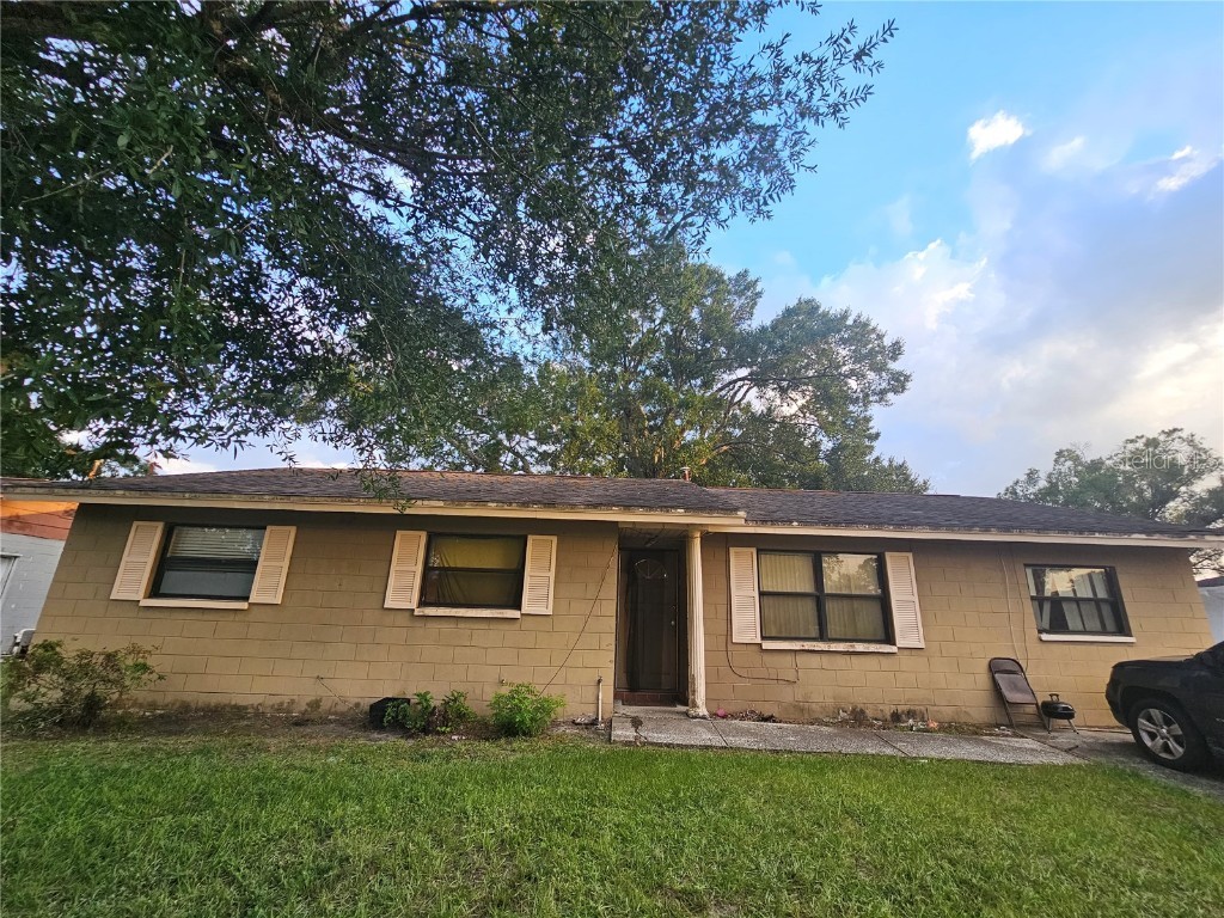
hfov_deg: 106.2
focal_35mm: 13
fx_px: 460
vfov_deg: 89.9
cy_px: 459
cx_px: 612
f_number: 2.2
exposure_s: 1/359
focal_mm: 2.2
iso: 125
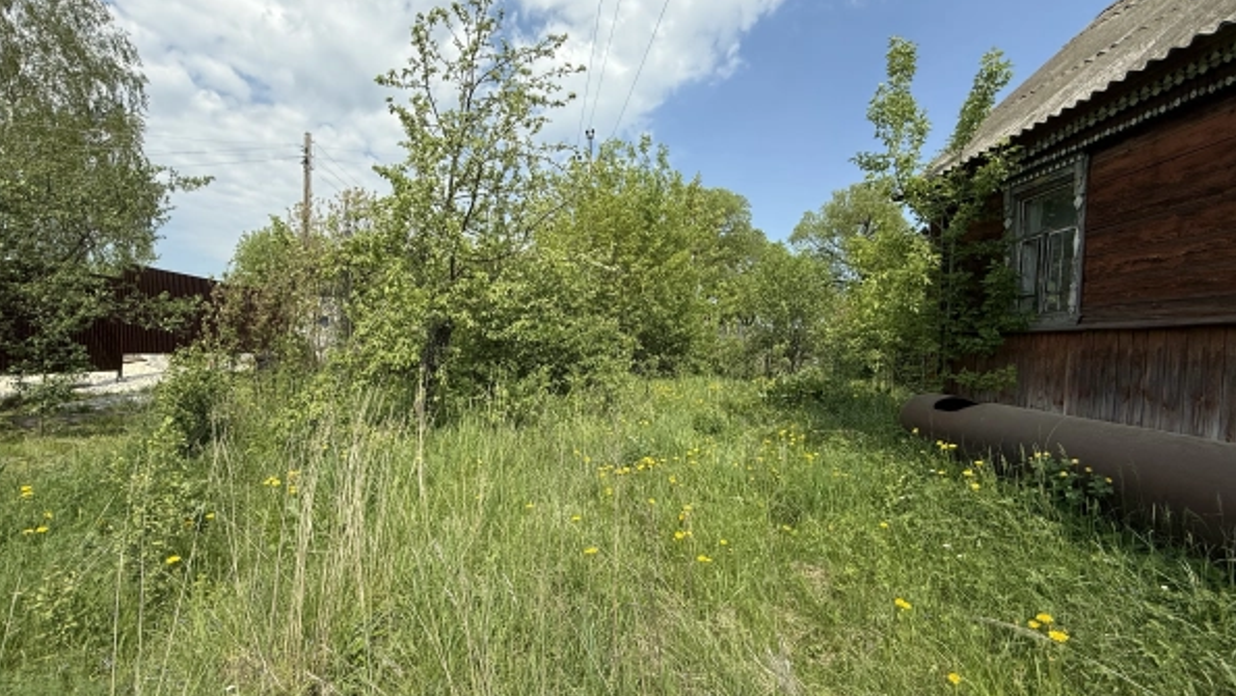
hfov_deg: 99.3
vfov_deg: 67.1
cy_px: 341
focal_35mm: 16
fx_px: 524
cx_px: 604
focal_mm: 2.22
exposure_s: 1/1497
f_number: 2.2
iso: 50
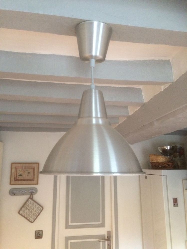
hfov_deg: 48.2
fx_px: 209
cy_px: 124
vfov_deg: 61.7
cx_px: 94
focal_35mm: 29
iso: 320
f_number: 2.2
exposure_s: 1/25
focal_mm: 4.15
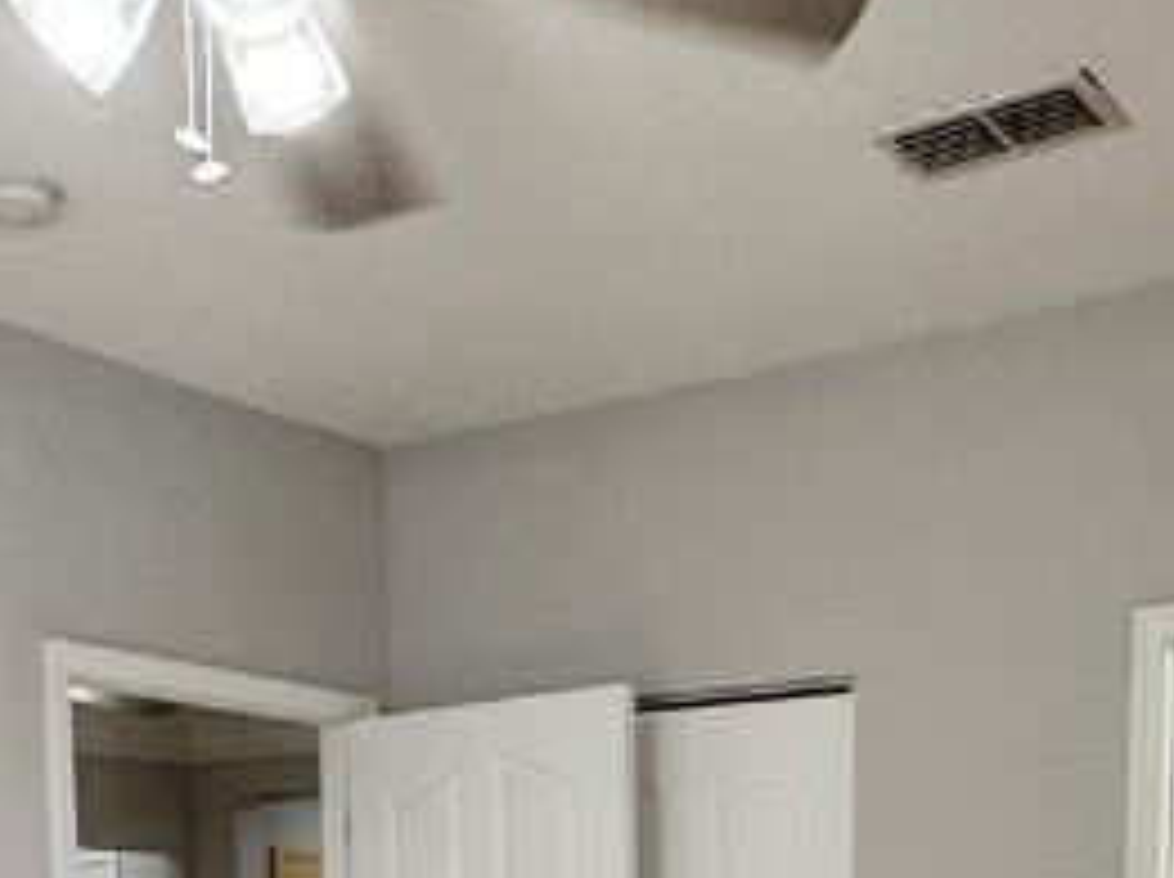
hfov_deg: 35.0
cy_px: 1171
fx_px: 1863
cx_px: 643
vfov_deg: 23.2
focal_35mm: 55
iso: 160
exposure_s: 1/120
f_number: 2.2
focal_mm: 2.22
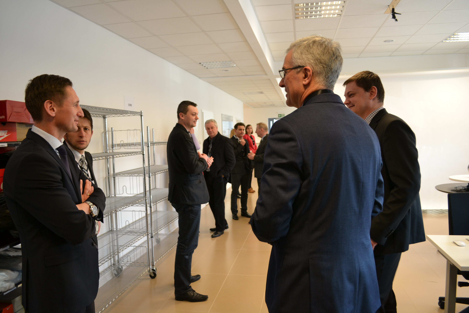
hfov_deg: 67.4
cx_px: 234
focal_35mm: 27
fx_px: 352
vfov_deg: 47.9
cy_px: 156
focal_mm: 18
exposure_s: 1/60
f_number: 3.5
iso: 560
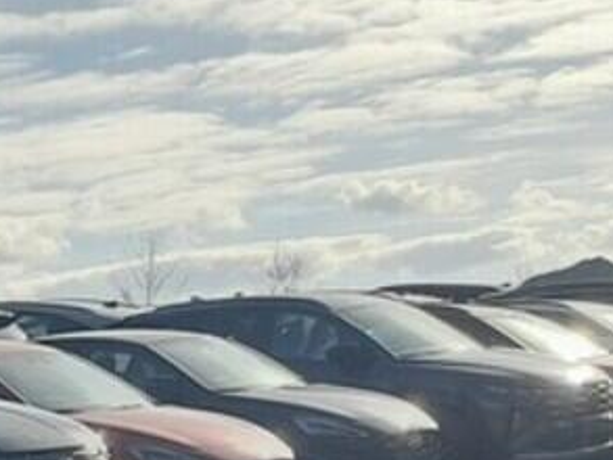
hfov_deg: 13.8
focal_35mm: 123
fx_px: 2179
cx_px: -580
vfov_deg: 10.8
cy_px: 981
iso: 20
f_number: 2
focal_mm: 4.6
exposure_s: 1/449
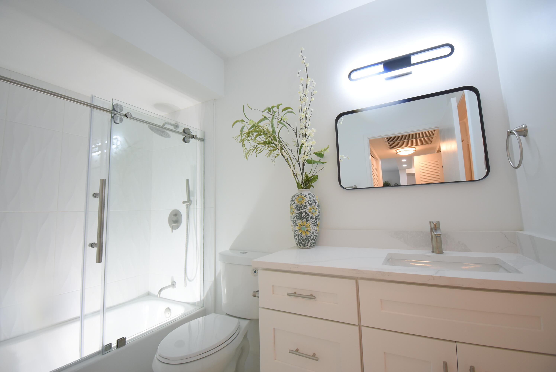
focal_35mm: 15
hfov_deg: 100.3
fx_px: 232
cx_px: 278
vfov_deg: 77.4
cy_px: 186
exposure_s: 1/60
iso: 450
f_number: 4.5
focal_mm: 10
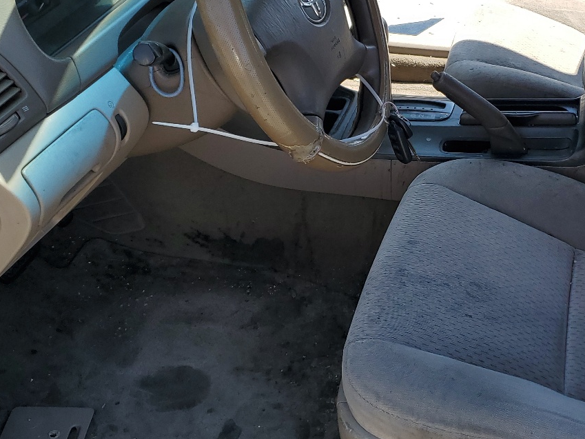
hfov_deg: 38.4
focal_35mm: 49
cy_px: 174
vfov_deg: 29.6
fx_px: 828
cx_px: 401
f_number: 1.5
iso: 50
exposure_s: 1/1000
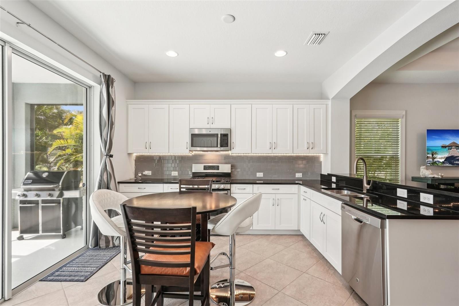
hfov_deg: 95.0
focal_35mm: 16
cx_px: 230
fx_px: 210
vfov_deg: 72.0
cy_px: 153
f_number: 8
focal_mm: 16.5
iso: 400
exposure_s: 1/30
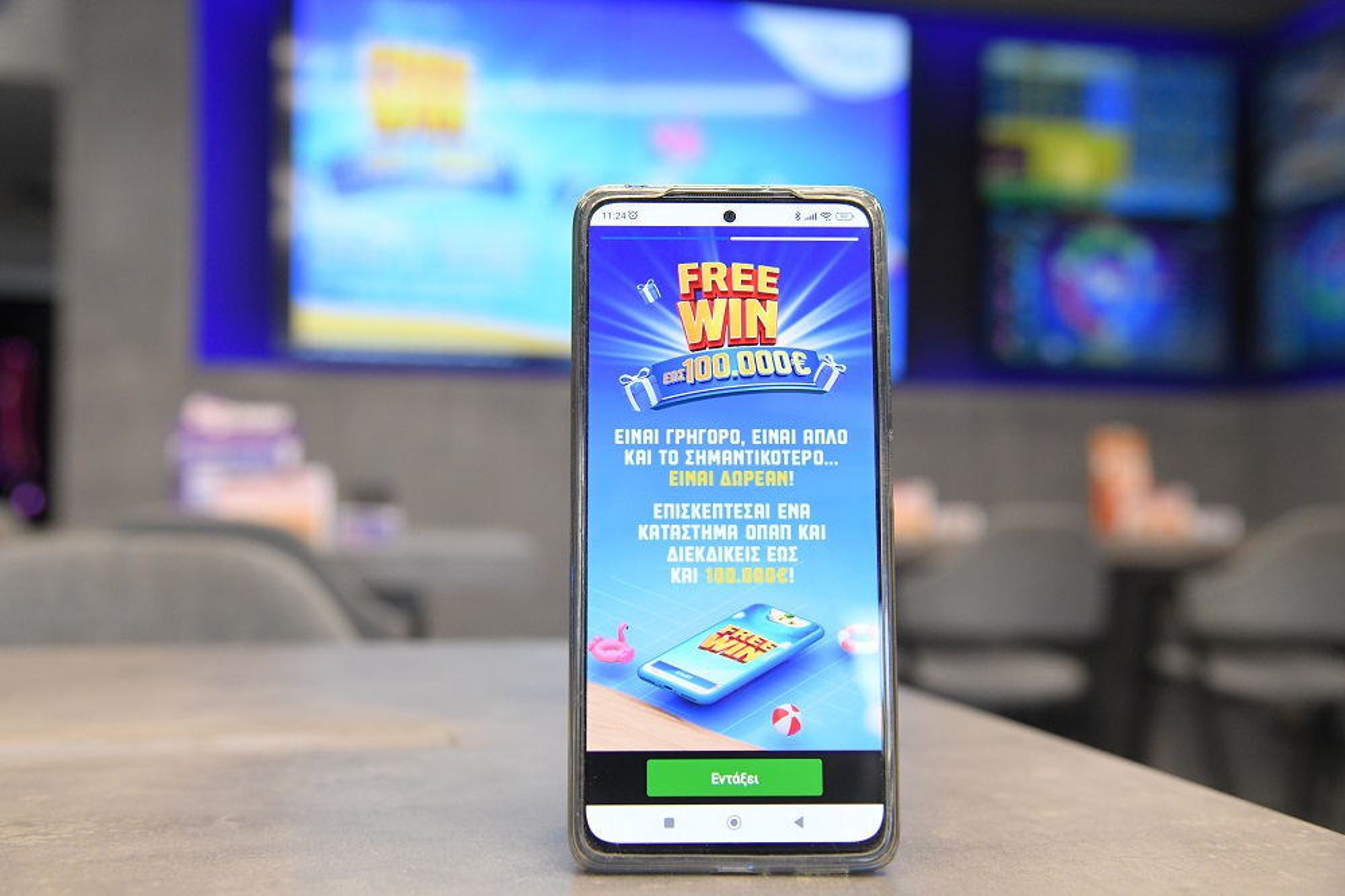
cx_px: 672
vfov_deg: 30.5
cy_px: 448
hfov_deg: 44.5
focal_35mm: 44
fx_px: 1643
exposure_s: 1/400
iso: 3200
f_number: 5
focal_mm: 44
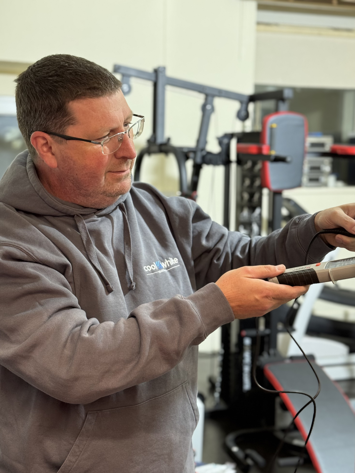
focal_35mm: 48
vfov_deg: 39.7
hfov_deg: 30.3
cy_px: 236
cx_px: 178
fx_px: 656
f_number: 1.78
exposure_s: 1/50
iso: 200
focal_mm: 6.76
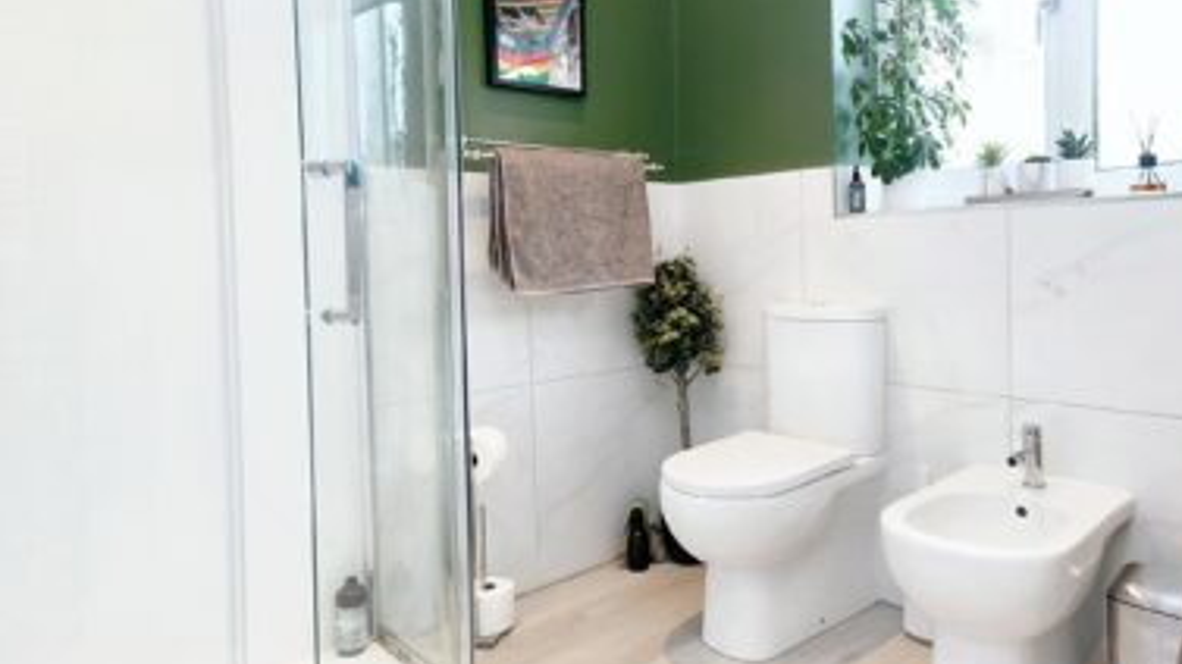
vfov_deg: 47.5
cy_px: 285
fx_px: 752
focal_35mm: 24
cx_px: 674
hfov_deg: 75.9
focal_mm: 10
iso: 800
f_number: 4
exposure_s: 1/28
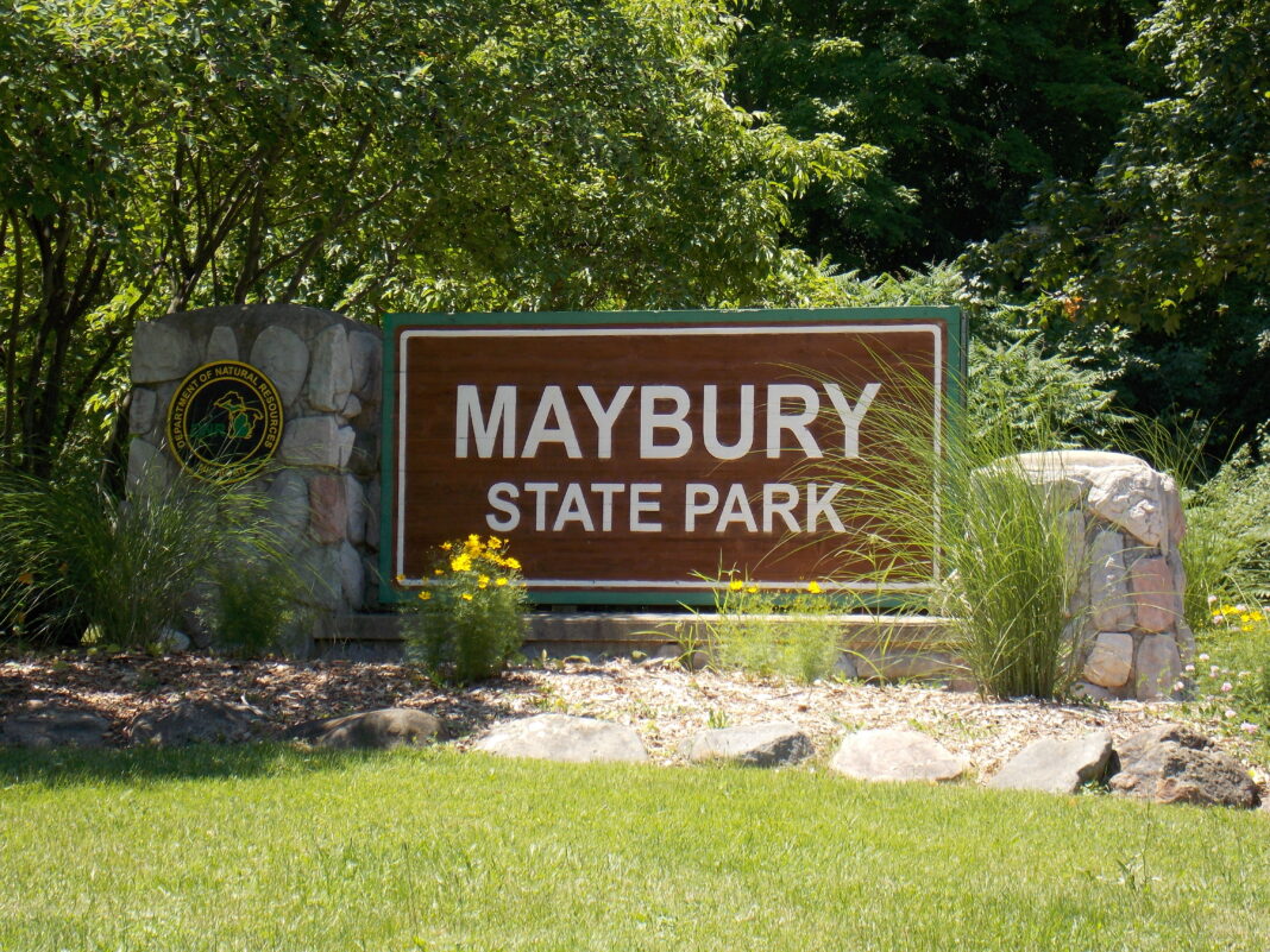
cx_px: 635
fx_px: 3155
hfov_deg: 22.8
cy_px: 476
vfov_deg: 17.2
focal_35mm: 86
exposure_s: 1/200
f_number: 4.4
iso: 80
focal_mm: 15.3
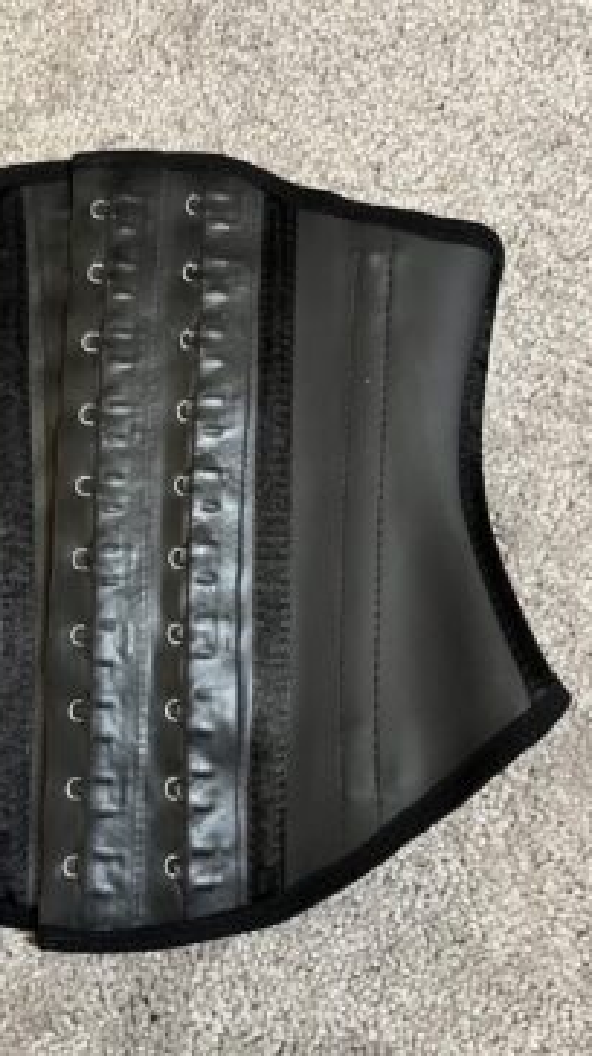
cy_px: 585
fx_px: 1035
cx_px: 119
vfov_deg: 53.9
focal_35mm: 37
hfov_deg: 31.1
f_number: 1.5
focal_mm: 5.7
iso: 400
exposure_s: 1/60
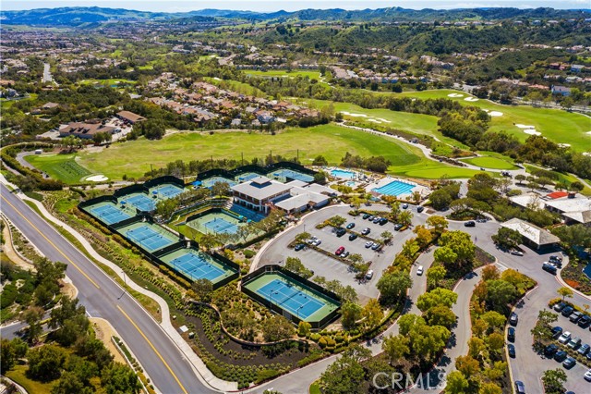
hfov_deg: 65.5
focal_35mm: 28
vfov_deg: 46.4
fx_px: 459
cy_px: 197
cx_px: 296
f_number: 6.3
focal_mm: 10.26
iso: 100
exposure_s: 1/240
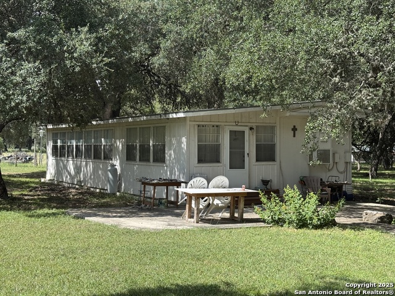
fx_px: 548
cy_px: 148
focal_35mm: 48
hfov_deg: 39.7
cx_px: 198
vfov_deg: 30.3
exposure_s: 1/1681
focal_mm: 6.76
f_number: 1.78
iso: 64
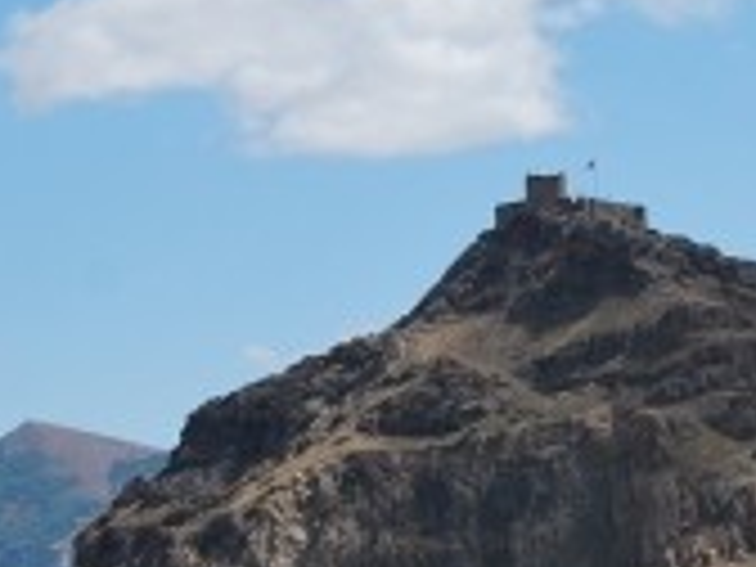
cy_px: 52
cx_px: 842
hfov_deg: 8.5
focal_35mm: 230
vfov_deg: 6.4
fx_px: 5023
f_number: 10
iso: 110
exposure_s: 1/250
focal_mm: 40
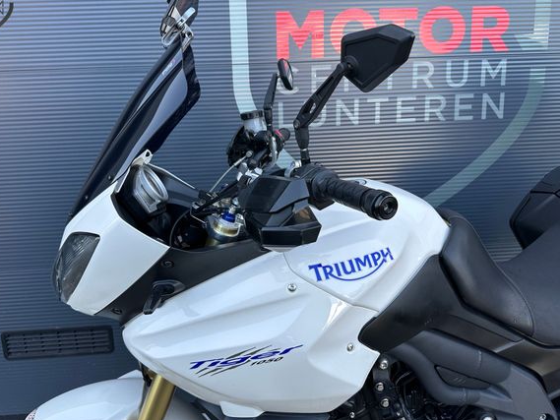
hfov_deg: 65.2
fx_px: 437
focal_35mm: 27
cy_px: 189
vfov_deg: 51.3
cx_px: 253
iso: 80
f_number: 1.78
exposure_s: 1/458
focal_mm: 6.86
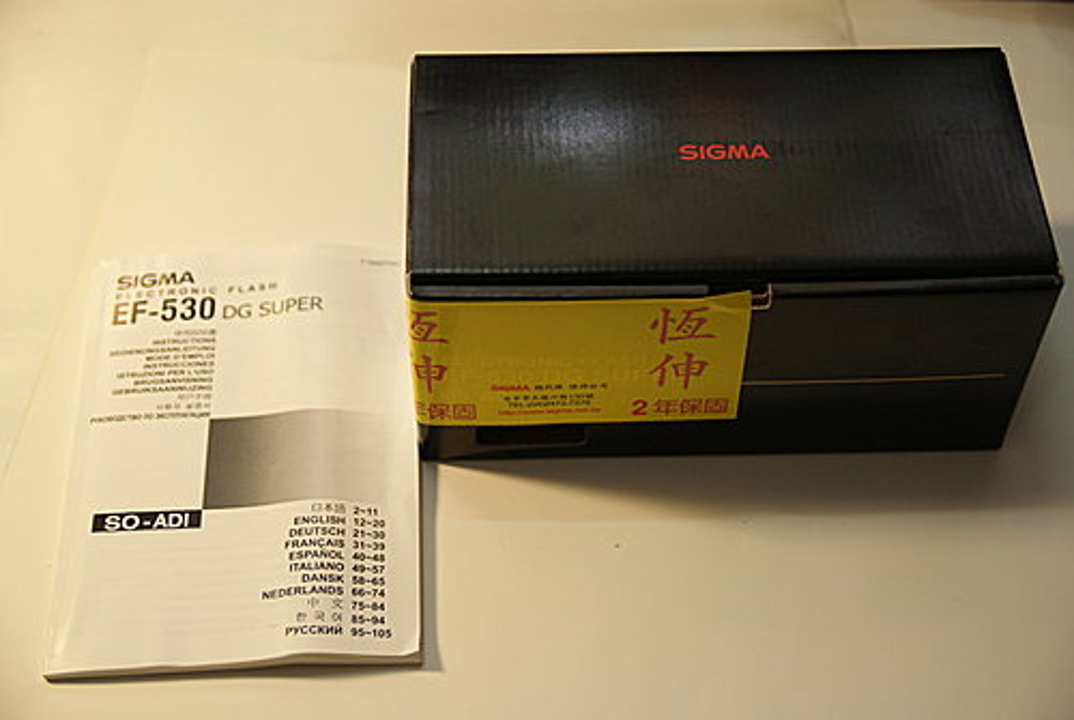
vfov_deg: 22.7
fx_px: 1793
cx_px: 537
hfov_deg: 33.4
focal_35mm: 60
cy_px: 360
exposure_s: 1/60
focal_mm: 40
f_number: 2.8
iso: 320
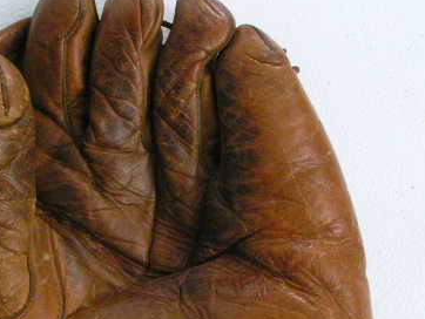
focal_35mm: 76
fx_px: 934
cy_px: 201
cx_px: 161
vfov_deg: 19.4
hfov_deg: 25.6
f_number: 5.6
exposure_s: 1/400
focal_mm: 6.6
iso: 400
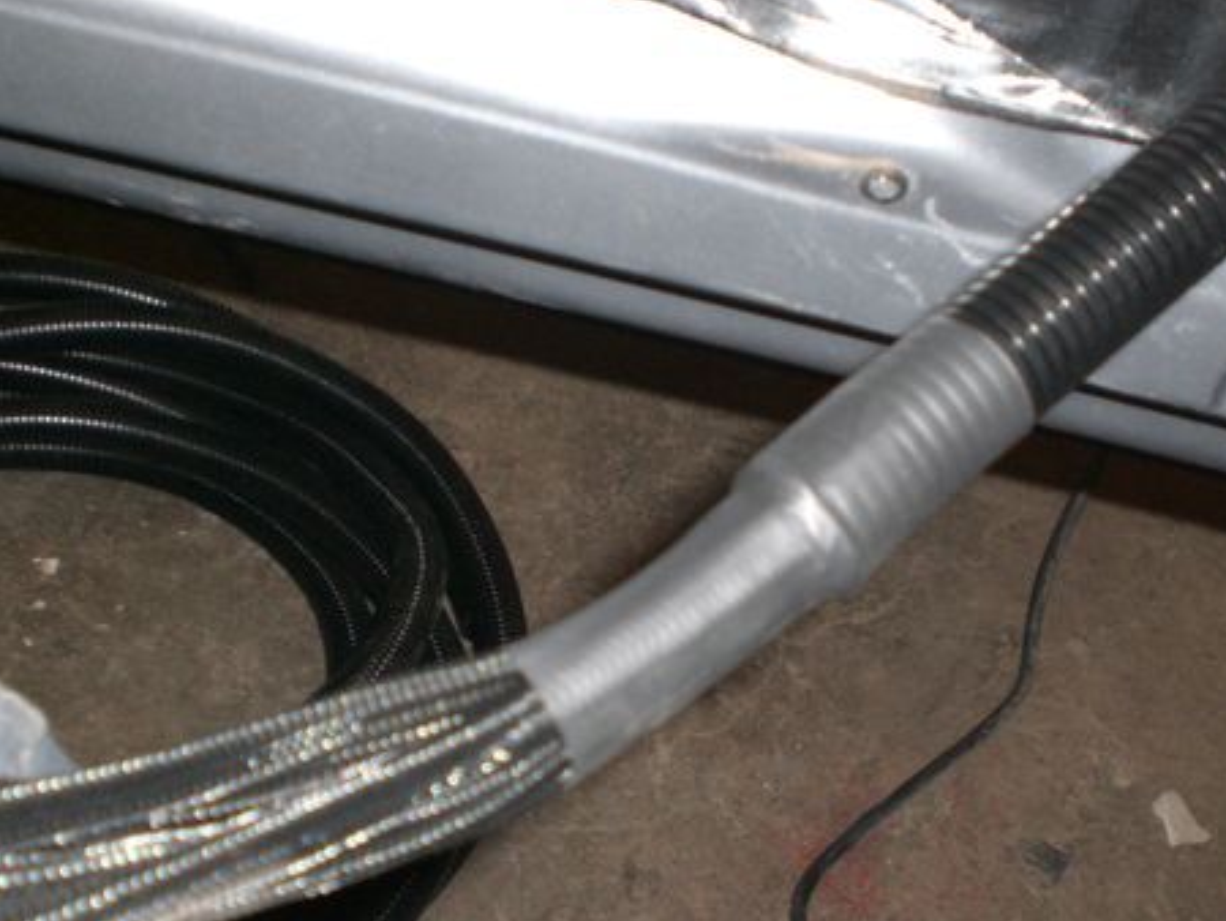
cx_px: 651
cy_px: 580
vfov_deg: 27.0
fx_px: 1914
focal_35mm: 54
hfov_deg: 35.5
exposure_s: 1/60
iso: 200
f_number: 3.1
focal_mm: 6.3
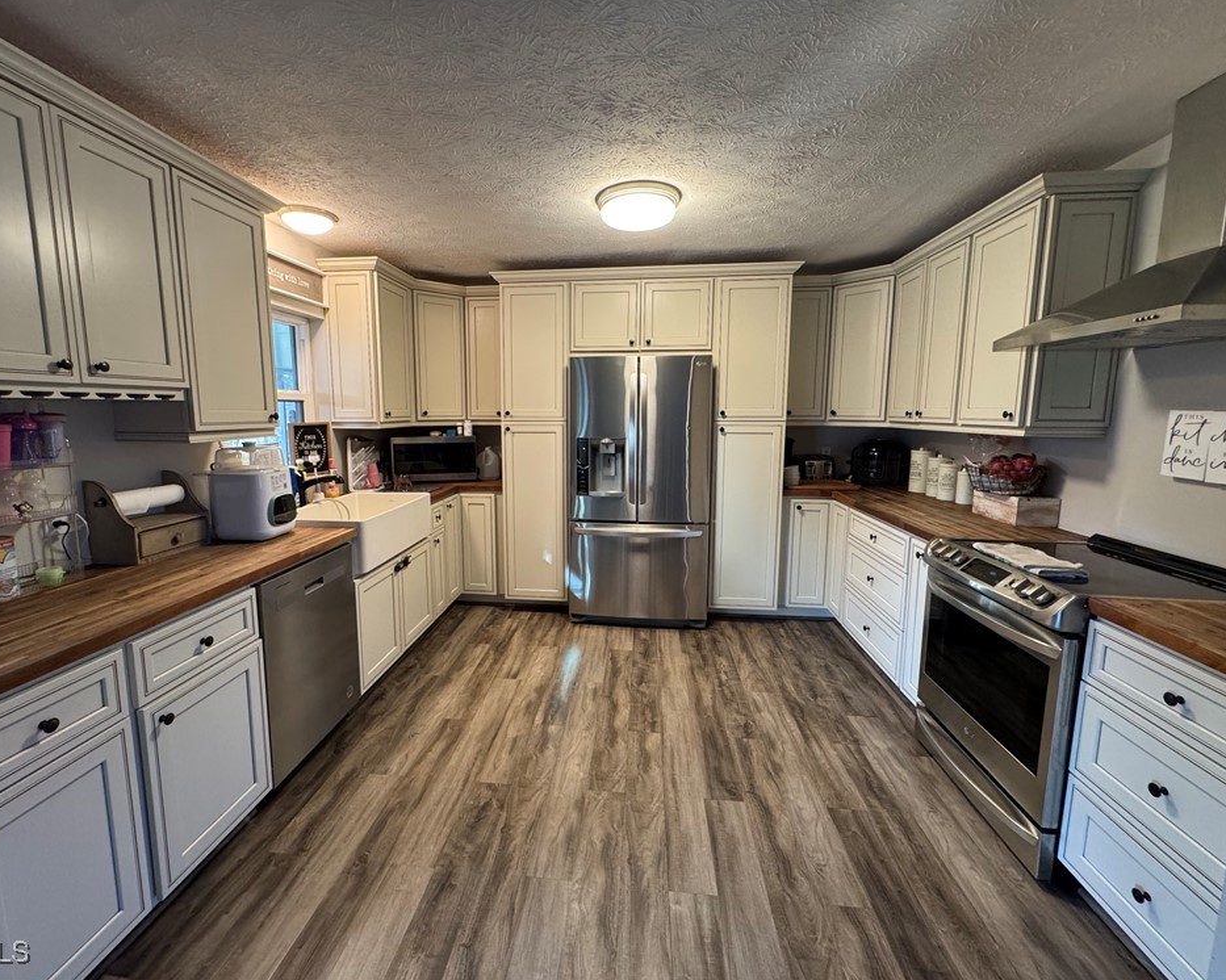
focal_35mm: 15
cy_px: 477
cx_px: 577
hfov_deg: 96.7
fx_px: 544
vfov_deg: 84.0
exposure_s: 1/60
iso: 320
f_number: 2.2
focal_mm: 2.22
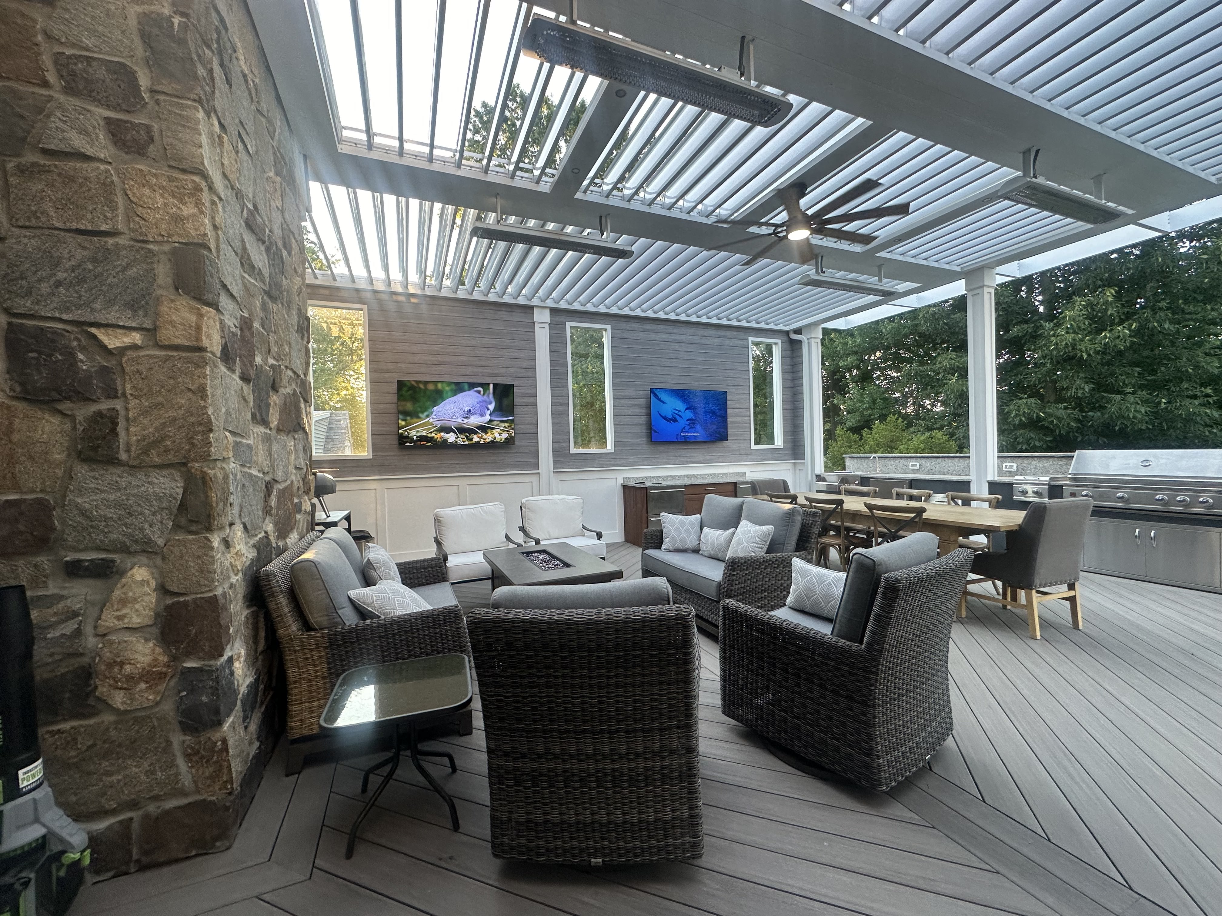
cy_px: 458
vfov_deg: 85.7
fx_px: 494
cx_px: 611
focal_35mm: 14
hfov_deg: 102.1
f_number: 2.2
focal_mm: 2.22
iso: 100
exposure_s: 1/99
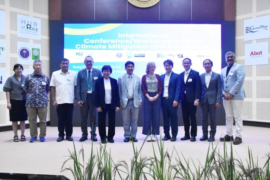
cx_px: 135
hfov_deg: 57.2
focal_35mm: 33
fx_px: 247
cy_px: 90
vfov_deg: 40.0
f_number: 5.6
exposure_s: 1/100
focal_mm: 22
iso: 4000
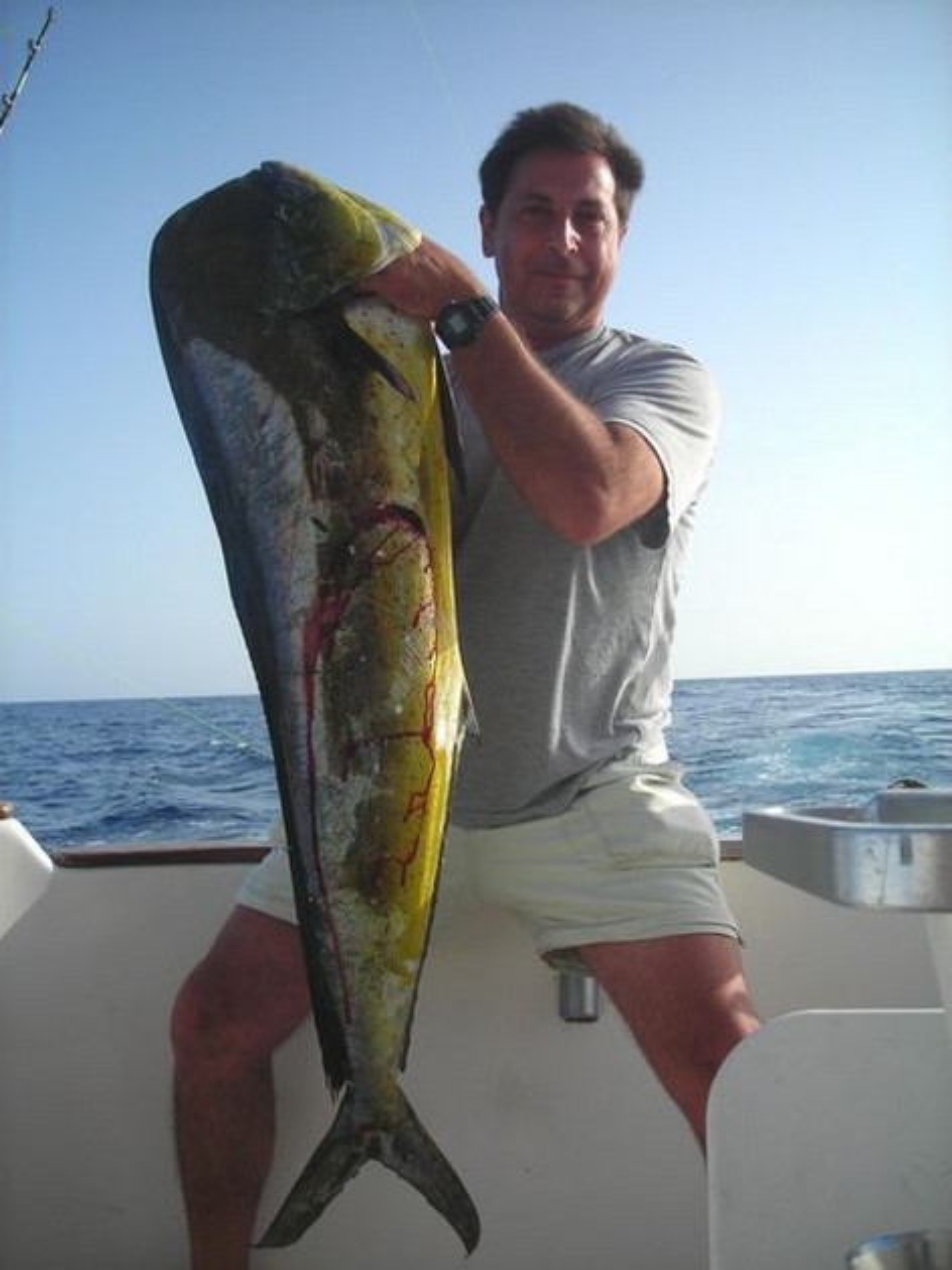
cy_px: 635
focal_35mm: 38
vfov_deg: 49.0
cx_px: 476
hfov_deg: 37.7
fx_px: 1394
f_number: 6.4
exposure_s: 1/179
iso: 50
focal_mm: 6.3
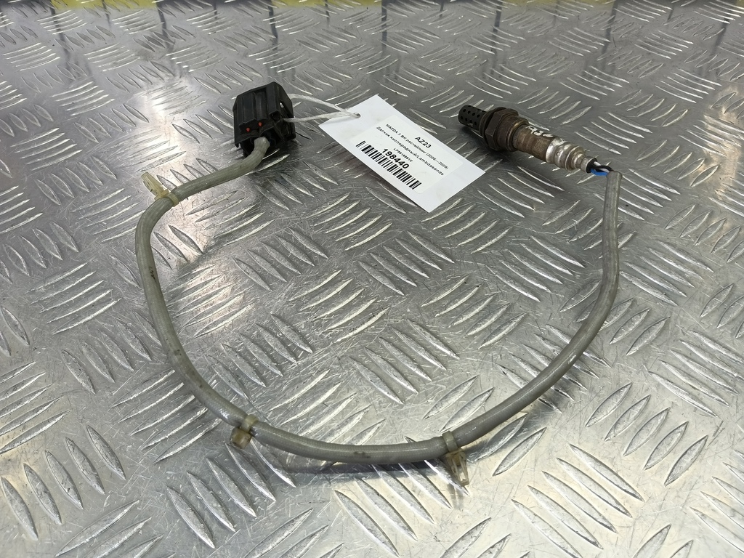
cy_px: 279
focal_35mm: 23
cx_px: 372
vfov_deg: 58.9
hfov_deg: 73.9
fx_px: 494
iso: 106
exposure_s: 1/50
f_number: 1.6
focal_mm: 4.11
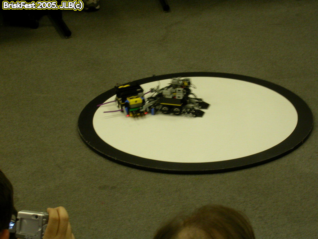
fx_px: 1020
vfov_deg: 13.3
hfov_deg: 17.7
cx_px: 159
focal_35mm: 111
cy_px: 120
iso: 100
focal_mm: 23.1
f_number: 4.2
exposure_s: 1/12.9
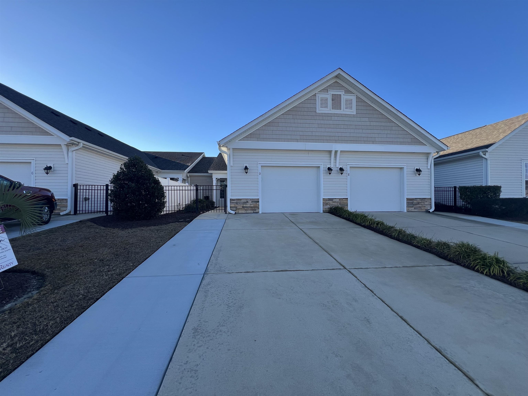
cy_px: 198
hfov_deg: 106.2
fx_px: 198
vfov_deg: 89.9
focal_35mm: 13
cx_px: 264
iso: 32
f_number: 1.8
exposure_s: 1/570
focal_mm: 1.57
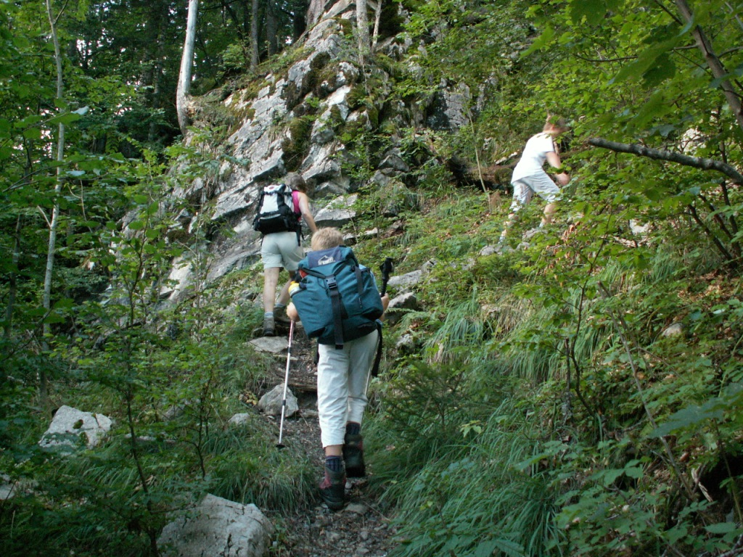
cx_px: 372
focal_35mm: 35
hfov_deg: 52.6
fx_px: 751
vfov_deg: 40.7
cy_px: 278
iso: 160
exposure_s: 1/30
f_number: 2.8
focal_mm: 5.86
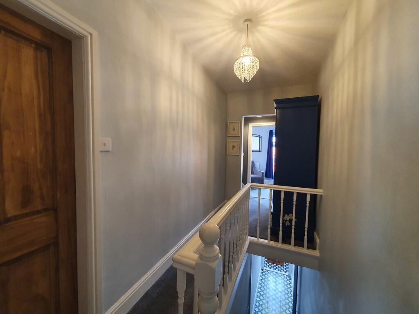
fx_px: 157
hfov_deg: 106.2
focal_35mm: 13
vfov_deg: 89.9
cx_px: 210
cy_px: 157
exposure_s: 1/50
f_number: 2.2
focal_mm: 1.8
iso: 320
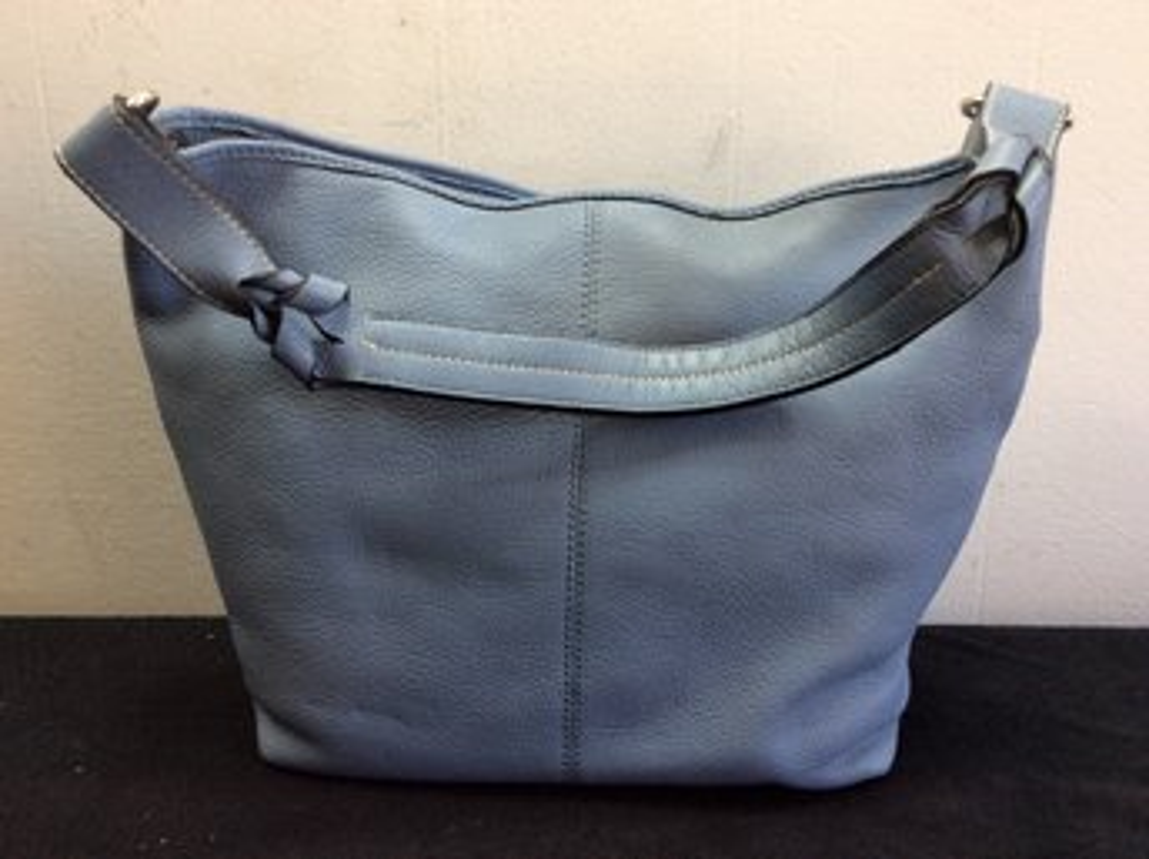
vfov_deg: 44.1
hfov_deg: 56.9
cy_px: 430
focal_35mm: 32
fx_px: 1061
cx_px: 574
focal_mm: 3.3
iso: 40
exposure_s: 1/24
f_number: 2.4
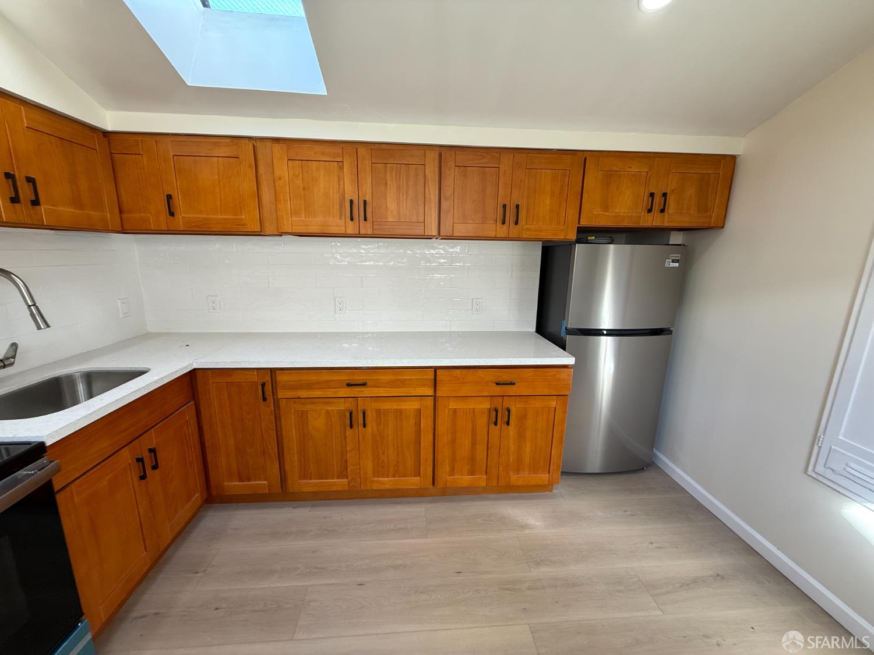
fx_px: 353
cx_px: 437
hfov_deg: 102.1
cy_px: 328
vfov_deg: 85.7
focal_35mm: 14
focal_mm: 2.22
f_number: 2.2
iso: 125
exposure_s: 1/120
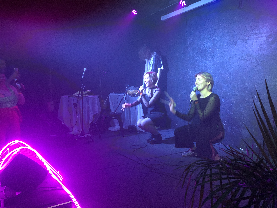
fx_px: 224
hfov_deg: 63.4
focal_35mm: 28
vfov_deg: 49.7
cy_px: 104
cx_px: 138
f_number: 1.8
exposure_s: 1/10
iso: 100
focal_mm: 3.99
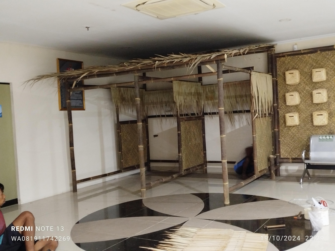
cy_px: 126
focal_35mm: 38
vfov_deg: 37.7
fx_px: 368
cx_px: 168
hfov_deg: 49.0
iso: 1250
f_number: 1.7
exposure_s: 1/10
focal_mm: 5.31
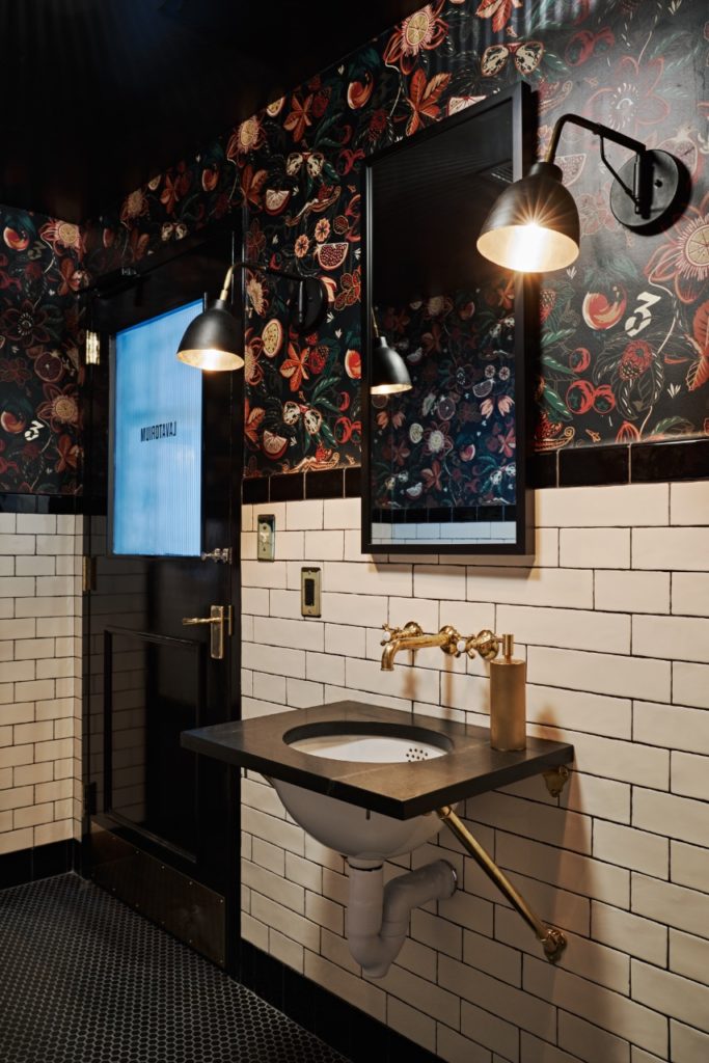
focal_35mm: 29
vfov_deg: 63.7
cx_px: 354
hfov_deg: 45.0
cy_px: 532
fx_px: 856
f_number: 8
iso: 250
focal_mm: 29
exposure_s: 6
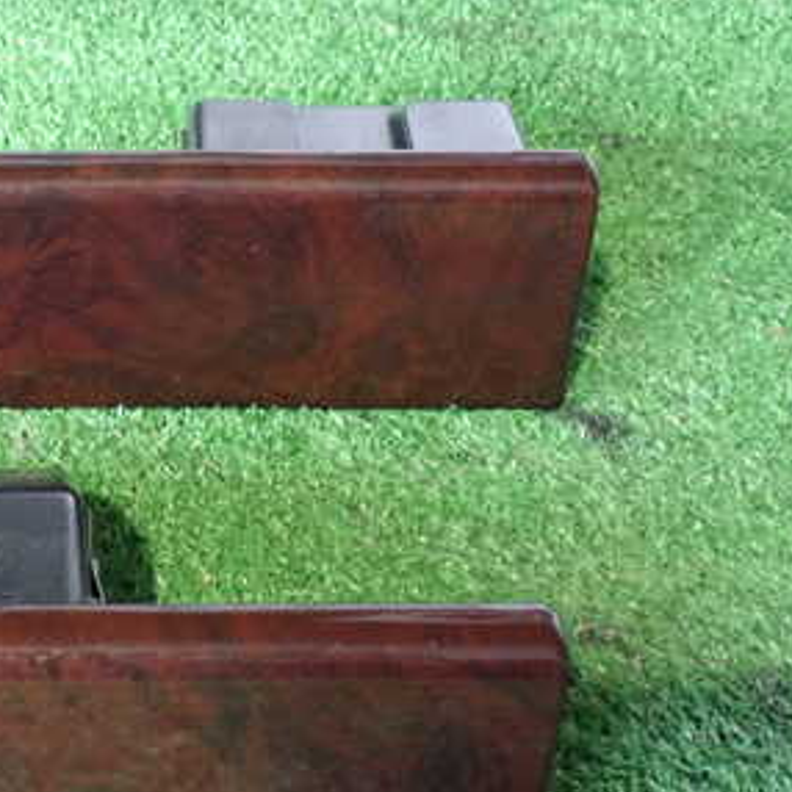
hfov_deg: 22.1
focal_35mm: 76
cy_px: 418
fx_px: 1967
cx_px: 58
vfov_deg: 22.8
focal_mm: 7.31
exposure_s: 1/25
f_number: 2.8
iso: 800
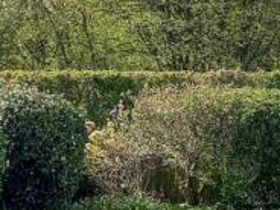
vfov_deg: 16.1
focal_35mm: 92
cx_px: 441
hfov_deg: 18.5
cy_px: 119
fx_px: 744
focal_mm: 3
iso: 16
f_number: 1.8
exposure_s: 1/1200
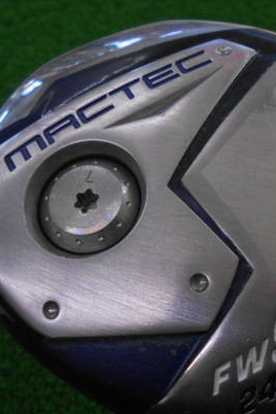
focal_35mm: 43
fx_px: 494
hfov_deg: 30.8
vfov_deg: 45.4
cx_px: 199
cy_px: 220
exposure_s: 1/250
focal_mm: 4.6
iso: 280
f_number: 3.2
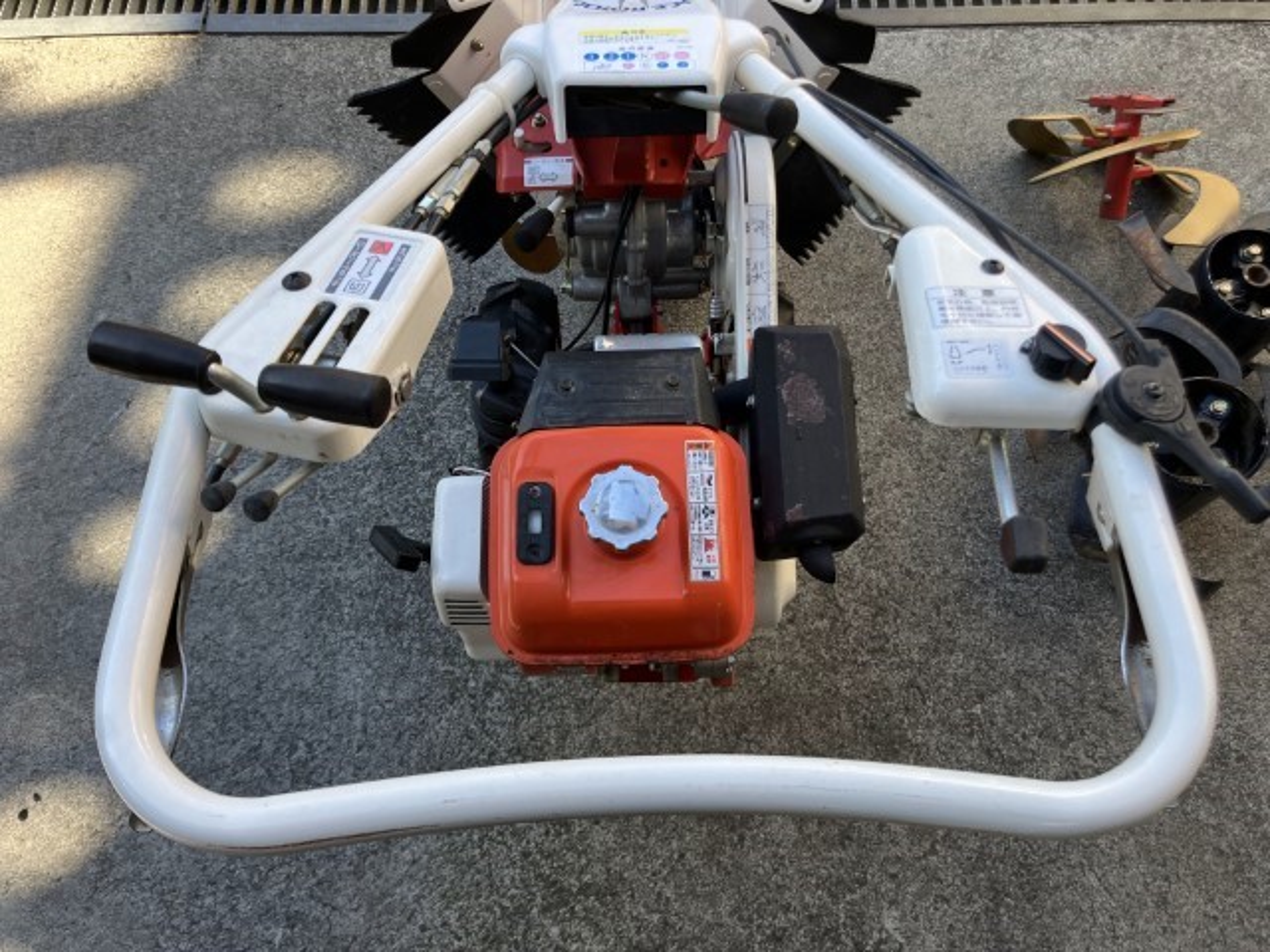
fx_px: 1027
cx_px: 635
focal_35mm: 28
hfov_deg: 63.4
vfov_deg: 49.7
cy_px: 476
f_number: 1.8
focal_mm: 3.99
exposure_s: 1/166
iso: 25
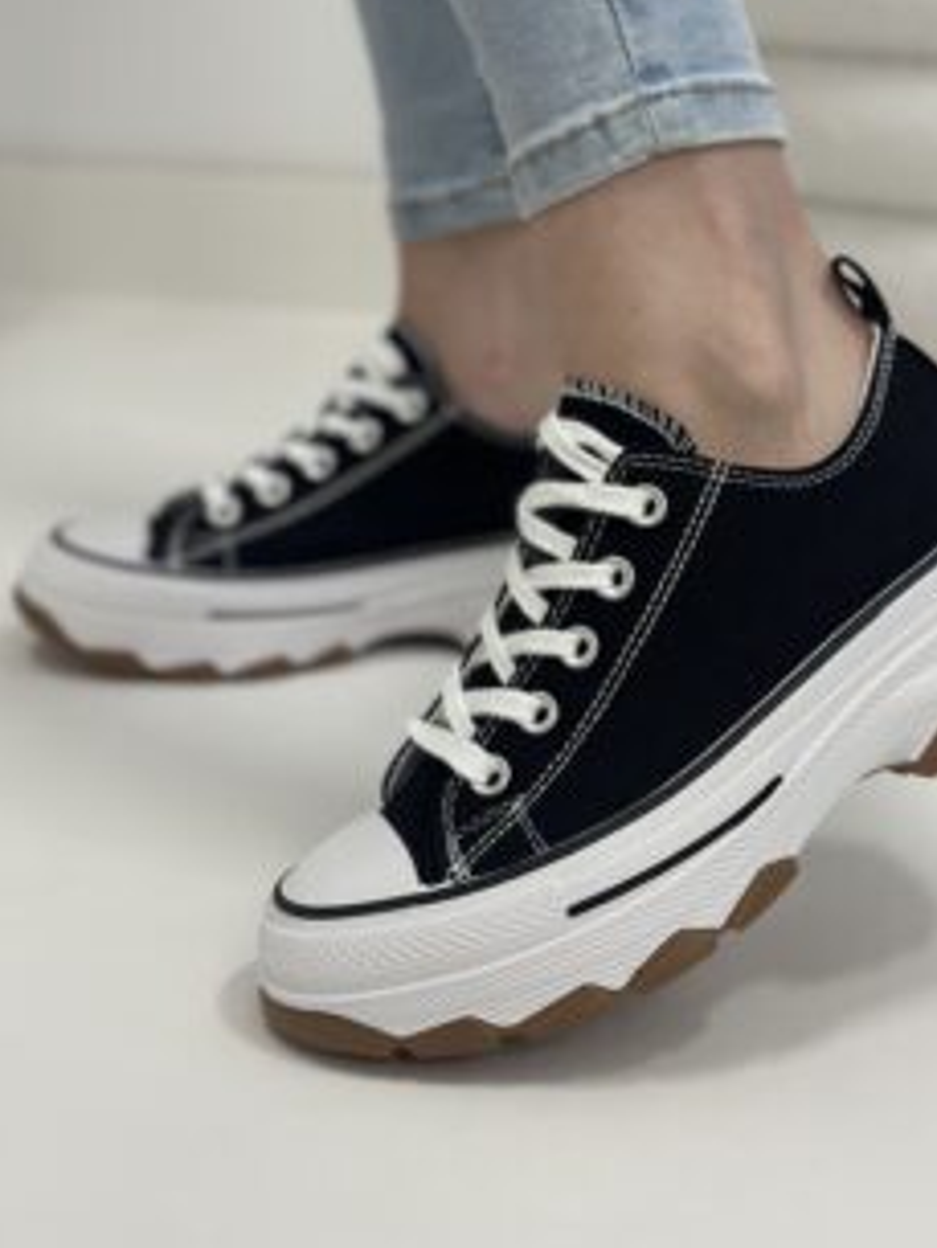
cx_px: 573
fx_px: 2272
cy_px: 471
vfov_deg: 30.6
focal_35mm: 63
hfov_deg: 23.3
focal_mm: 6.86
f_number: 1.78
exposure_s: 1/100
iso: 125
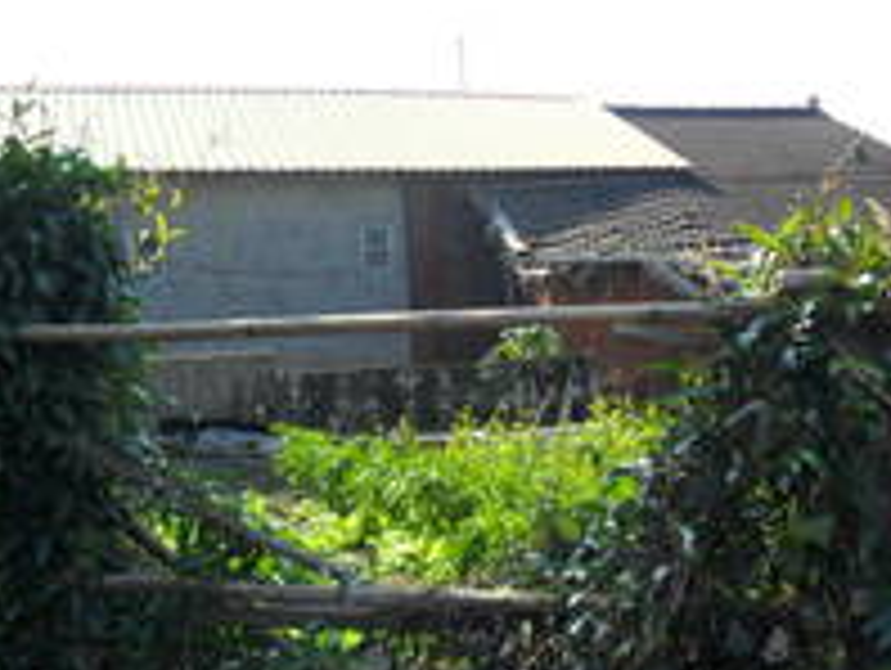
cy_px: 292
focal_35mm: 49
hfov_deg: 38.8
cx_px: 482
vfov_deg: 29.7
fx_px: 1263
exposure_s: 1/500
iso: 100
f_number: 3.5
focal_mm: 4.9
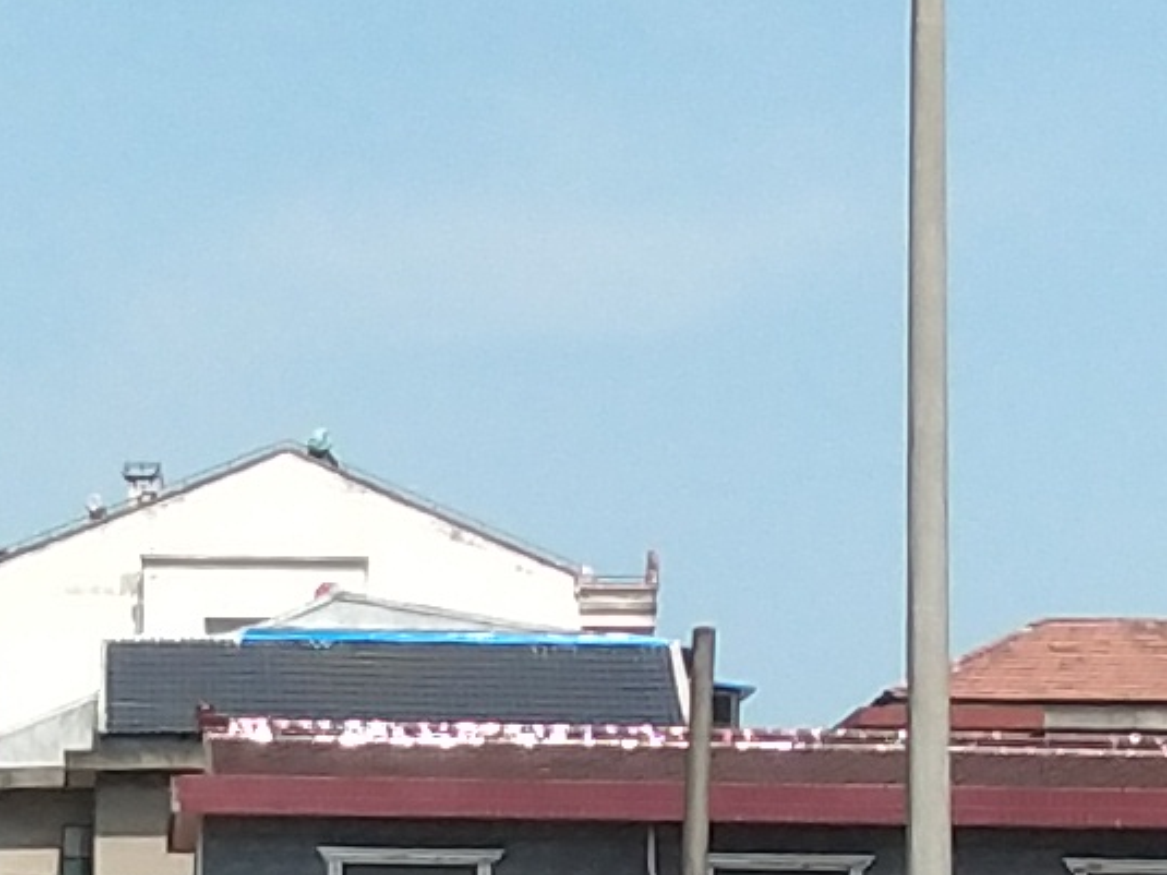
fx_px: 8123
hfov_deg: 8.2
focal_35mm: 241
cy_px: 1202
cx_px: 539
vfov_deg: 6.1
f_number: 2.2
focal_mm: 3.69
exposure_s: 1/861
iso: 50
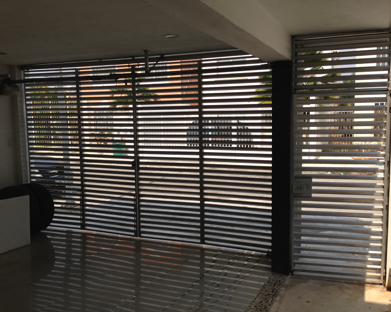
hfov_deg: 51.5
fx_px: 405
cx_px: 206
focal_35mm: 35
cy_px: 157
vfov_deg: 42.2
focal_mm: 4.13
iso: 50
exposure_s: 1/1178
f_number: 2.4
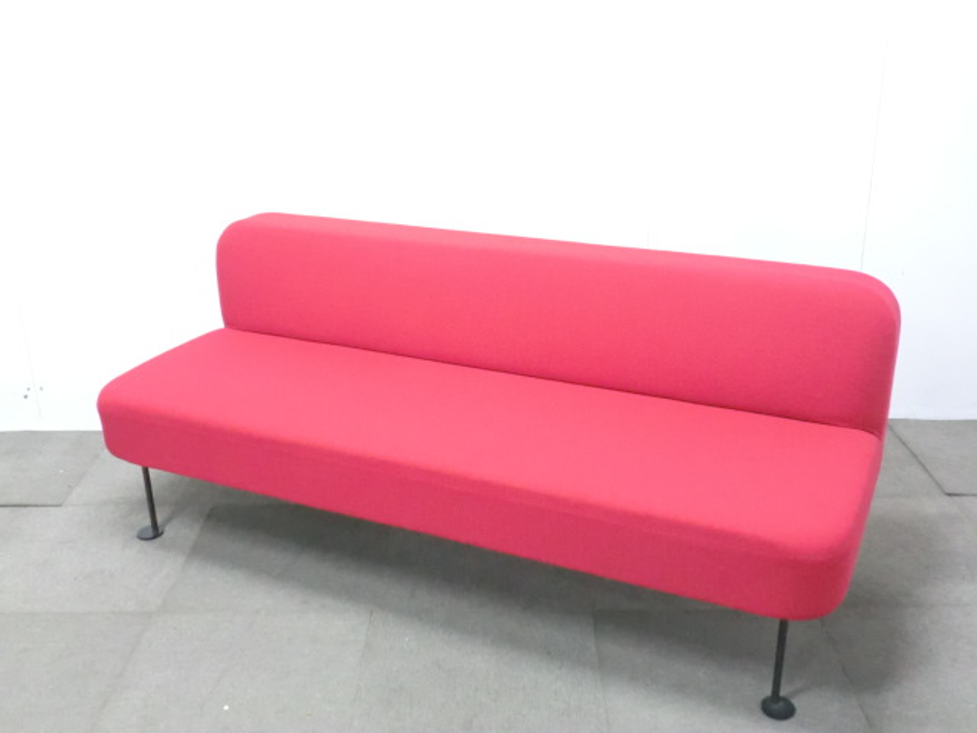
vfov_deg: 37.7
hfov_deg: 49.0
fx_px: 1073
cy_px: 366
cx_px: 488
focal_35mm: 38
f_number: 3.9
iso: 800
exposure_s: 1/25
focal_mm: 6.9
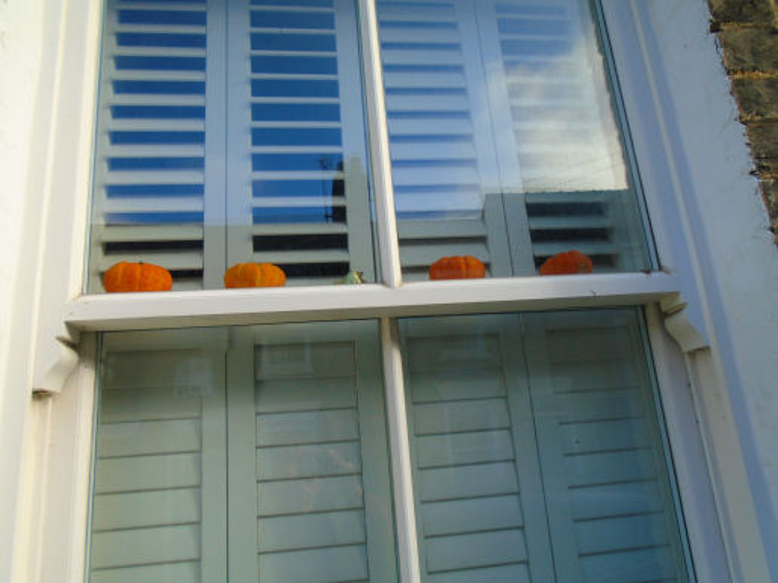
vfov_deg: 53.0
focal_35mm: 26
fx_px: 584
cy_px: 292
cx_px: 389
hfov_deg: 67.3
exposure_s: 1/400
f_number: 3.2
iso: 100
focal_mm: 4.6
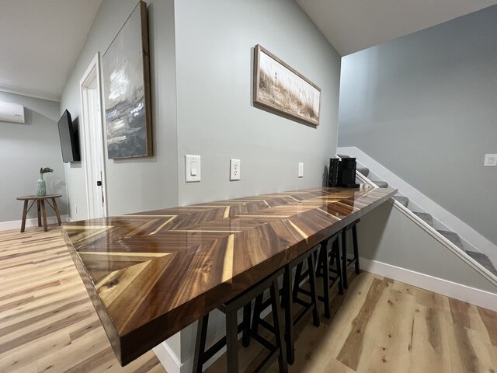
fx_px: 187
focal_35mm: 13
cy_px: 186
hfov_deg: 106.2
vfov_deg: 89.9
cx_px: 248
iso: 160
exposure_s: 1/60
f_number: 1.8
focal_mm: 1.57
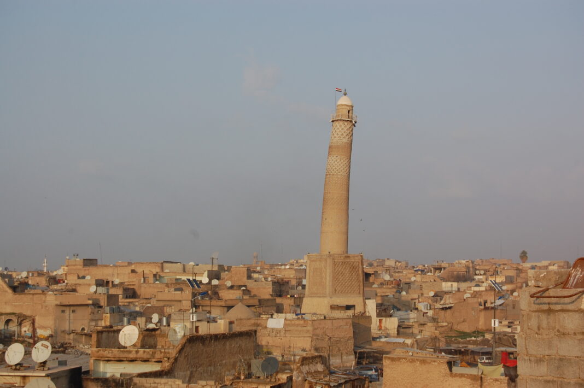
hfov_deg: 29.3
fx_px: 1118
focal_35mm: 69
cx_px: 292
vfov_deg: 19.7
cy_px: 194
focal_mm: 46
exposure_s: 1/320
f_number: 9
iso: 200
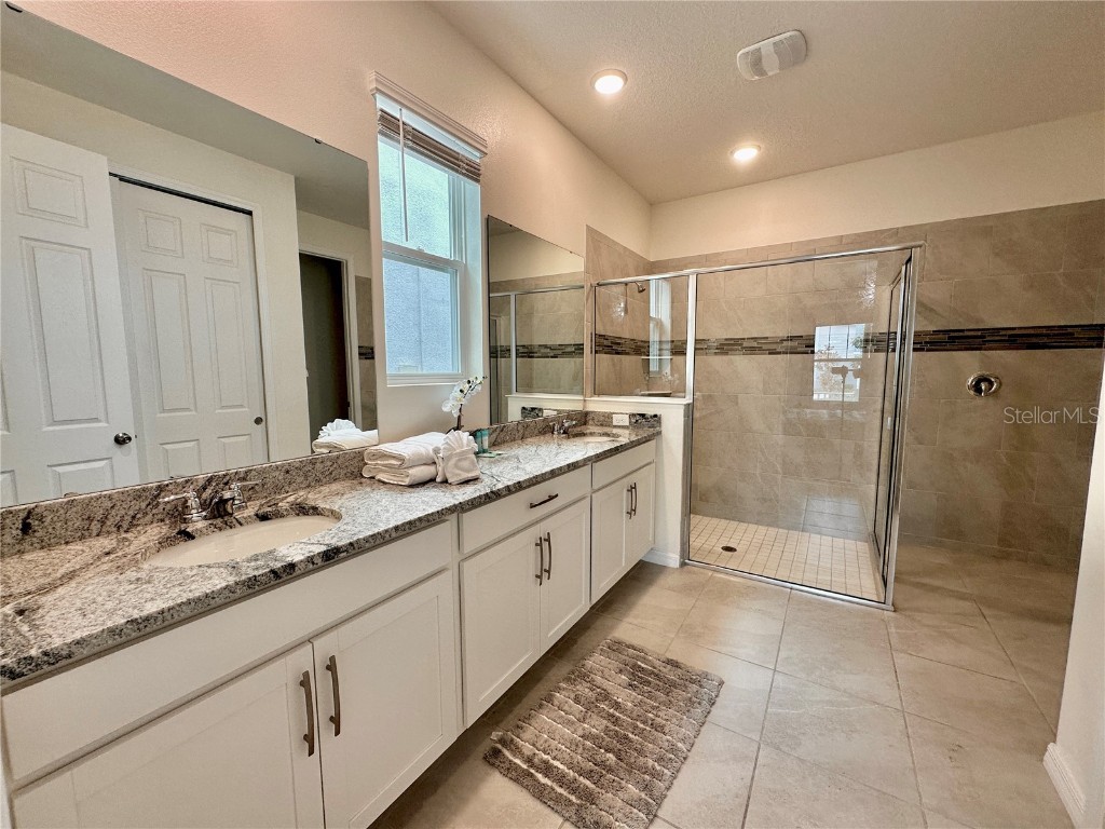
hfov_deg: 102.1
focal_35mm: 14
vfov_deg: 85.7
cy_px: 414
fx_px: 447
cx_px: 552
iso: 64
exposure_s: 1/120
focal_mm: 2.22
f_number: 2.2
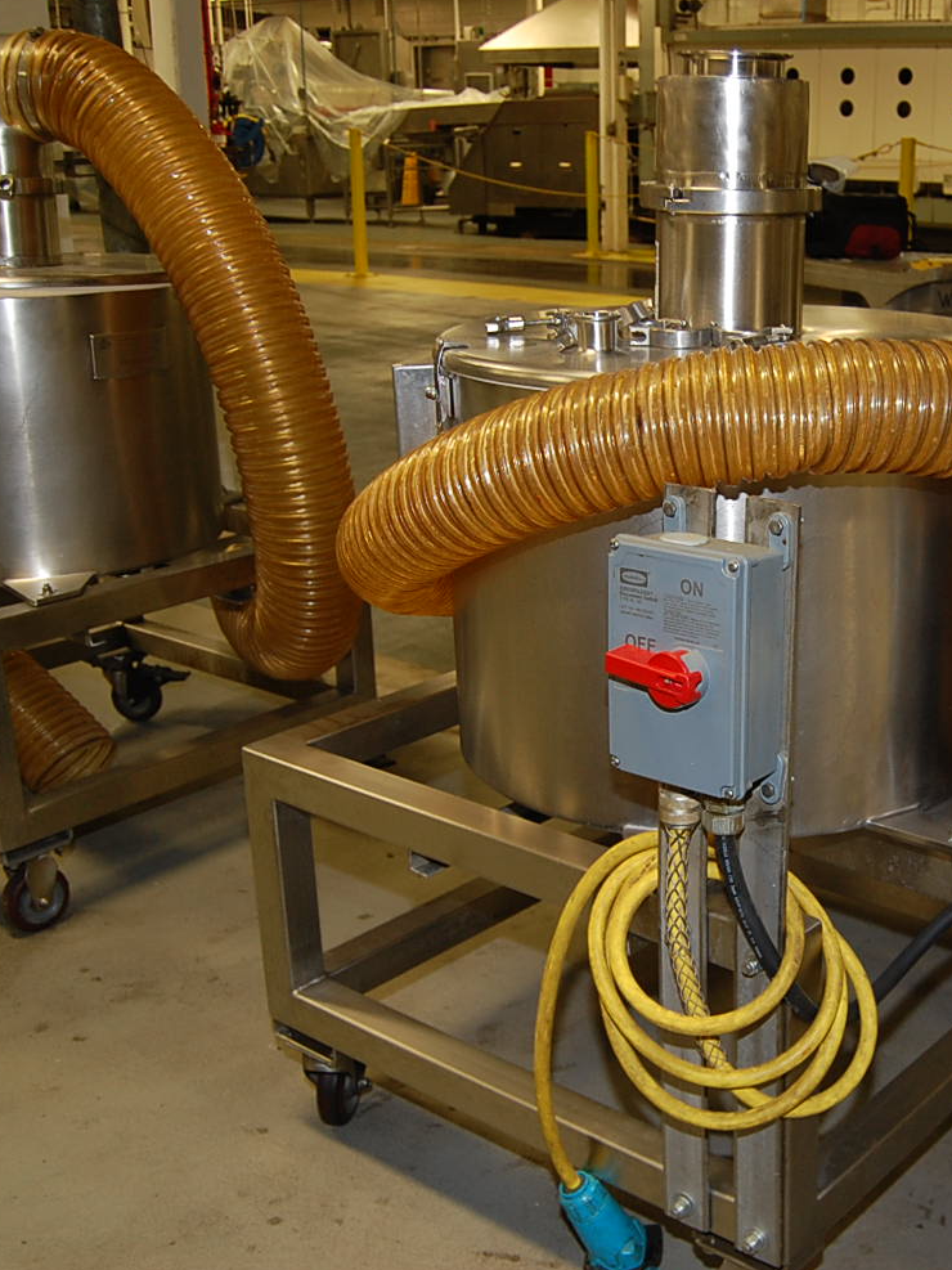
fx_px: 1531
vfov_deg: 45.1
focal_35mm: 42
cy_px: 634
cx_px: 763
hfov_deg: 33.5
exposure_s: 1/60
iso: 400
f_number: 4
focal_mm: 19
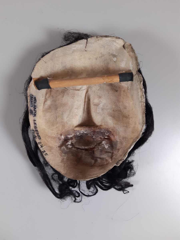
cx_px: 90
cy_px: 120
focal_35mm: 26
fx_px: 180
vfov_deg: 67.3
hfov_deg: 53.1
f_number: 1.7
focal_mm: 3.92
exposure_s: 1/50
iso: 100
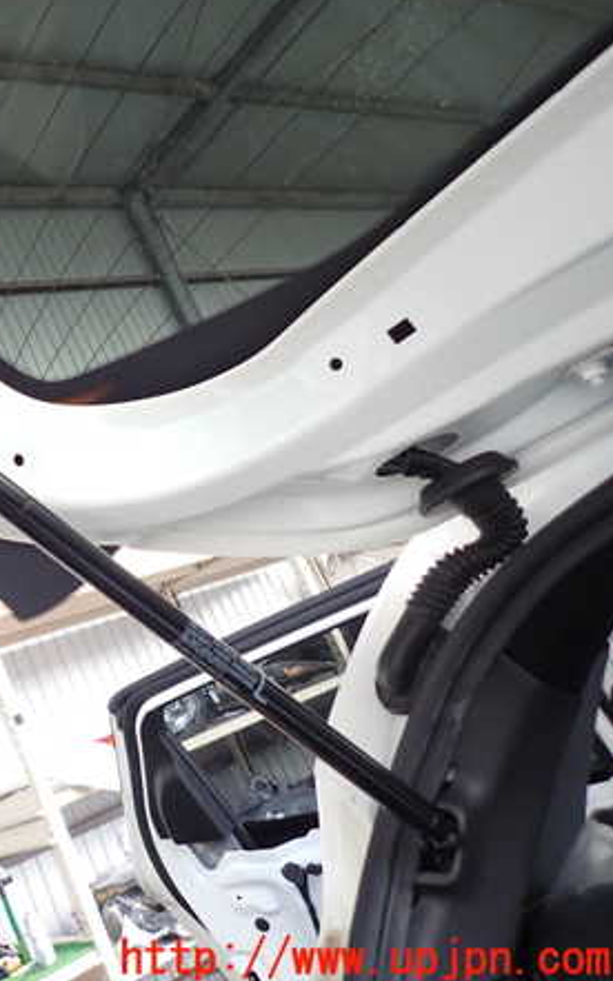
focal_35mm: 36
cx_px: -44
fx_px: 963
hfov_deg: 31.7
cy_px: 488
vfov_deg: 54.0
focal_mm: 4.5
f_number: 2
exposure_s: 1/80
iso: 100
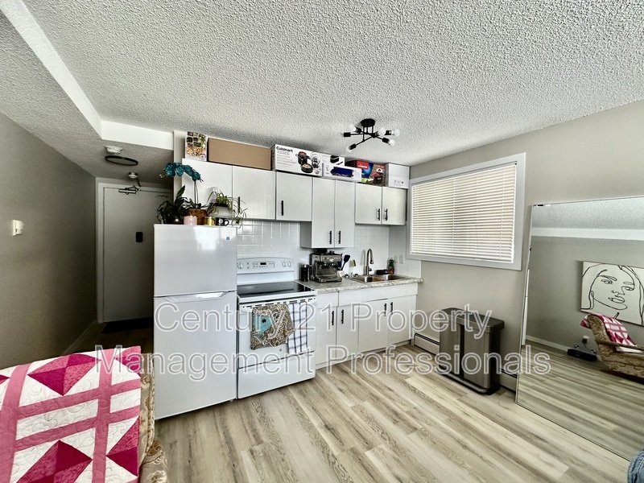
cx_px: 322
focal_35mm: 14
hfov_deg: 102.1
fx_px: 260
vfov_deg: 85.7
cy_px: 242
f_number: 2.2
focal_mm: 2.22
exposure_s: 1/99
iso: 100
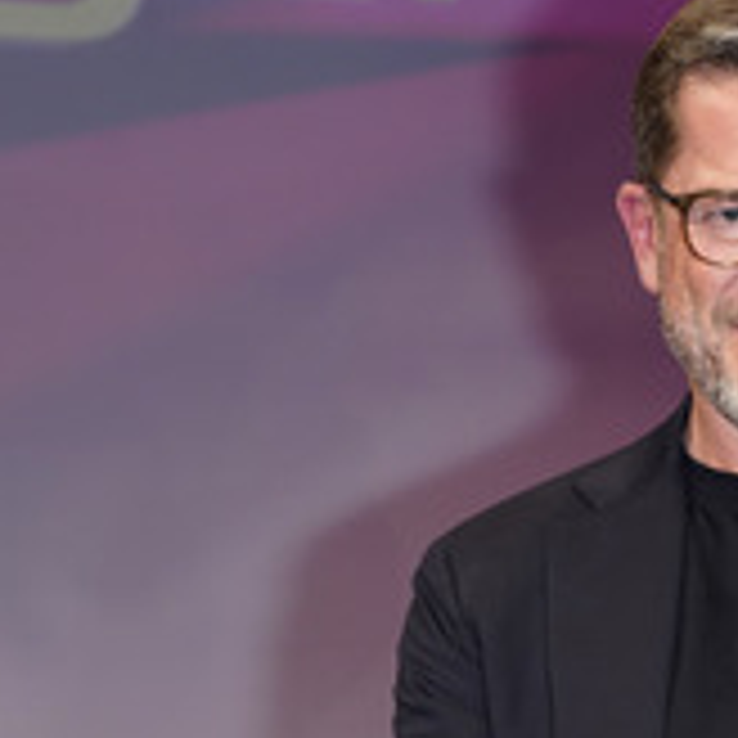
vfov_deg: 15.8
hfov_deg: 15.5
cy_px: 554
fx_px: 2653
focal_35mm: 110
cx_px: 794
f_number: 5.6
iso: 2000
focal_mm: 47
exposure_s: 1/160
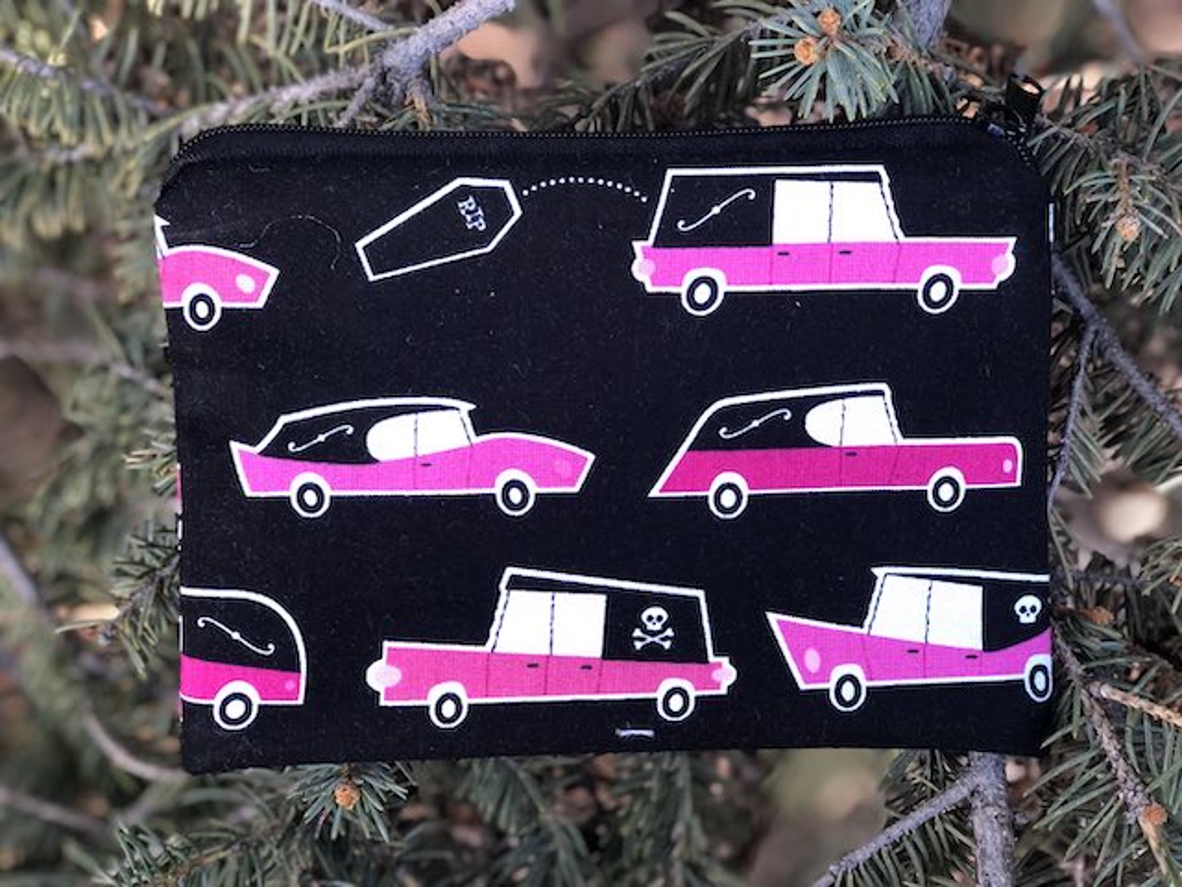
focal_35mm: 57
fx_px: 1946
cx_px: 591
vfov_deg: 25.7
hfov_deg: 33.8
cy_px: 444
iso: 125
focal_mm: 6.6
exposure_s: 1/30
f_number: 2.8
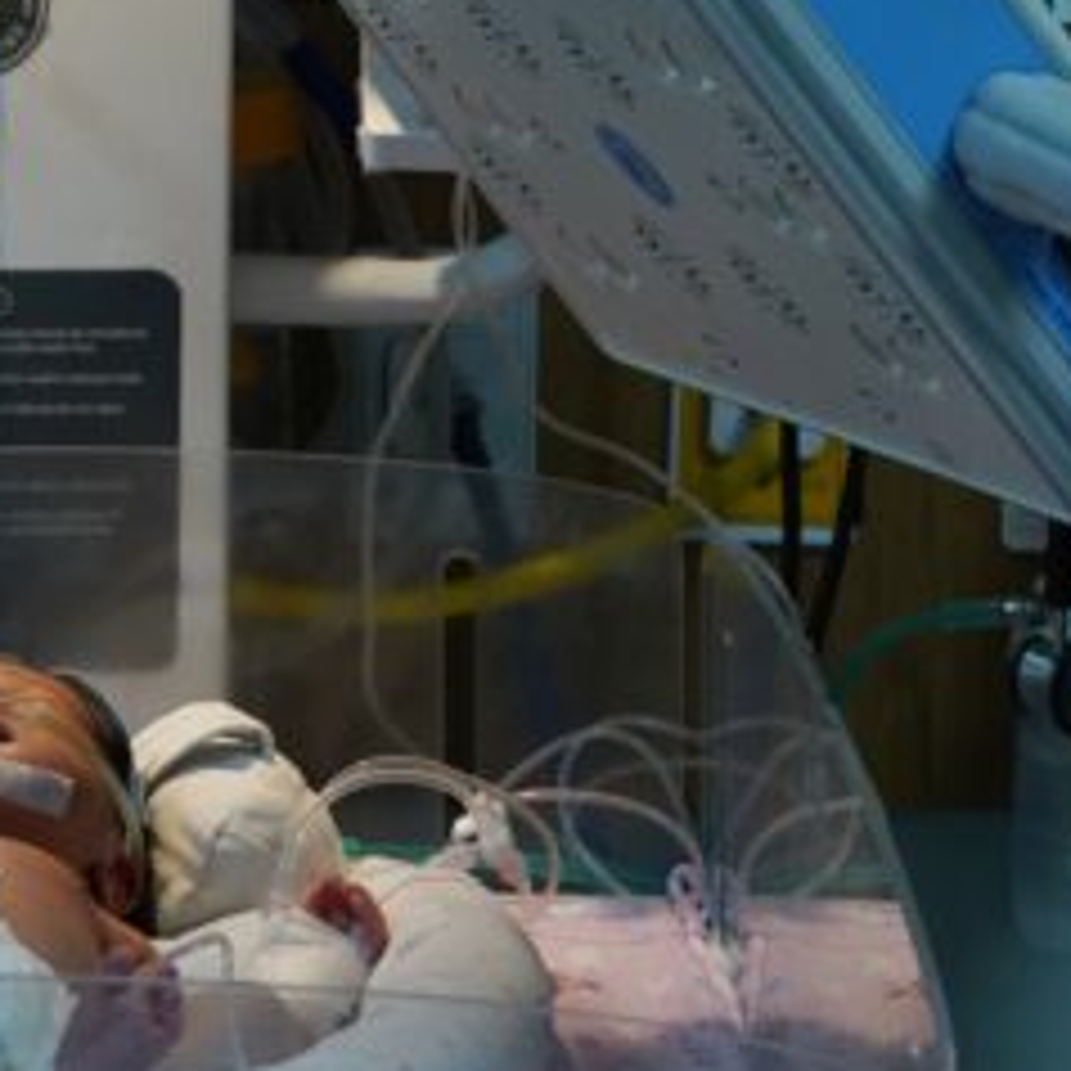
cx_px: -65
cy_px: -32
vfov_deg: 5.6
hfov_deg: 5.6
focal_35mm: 311
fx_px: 10886
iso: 1000
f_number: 5
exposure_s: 1/320
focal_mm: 85
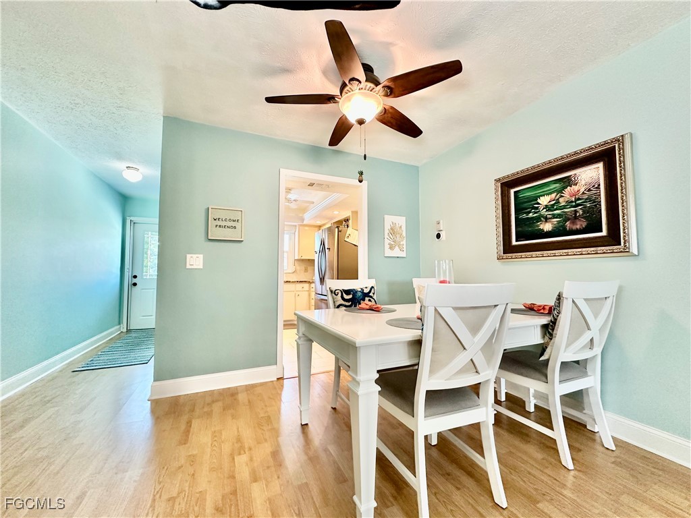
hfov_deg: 102.1
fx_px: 279
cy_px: 259
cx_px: 346
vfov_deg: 85.7
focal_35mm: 14
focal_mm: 2.22
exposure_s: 1/120
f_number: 2.2
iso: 320
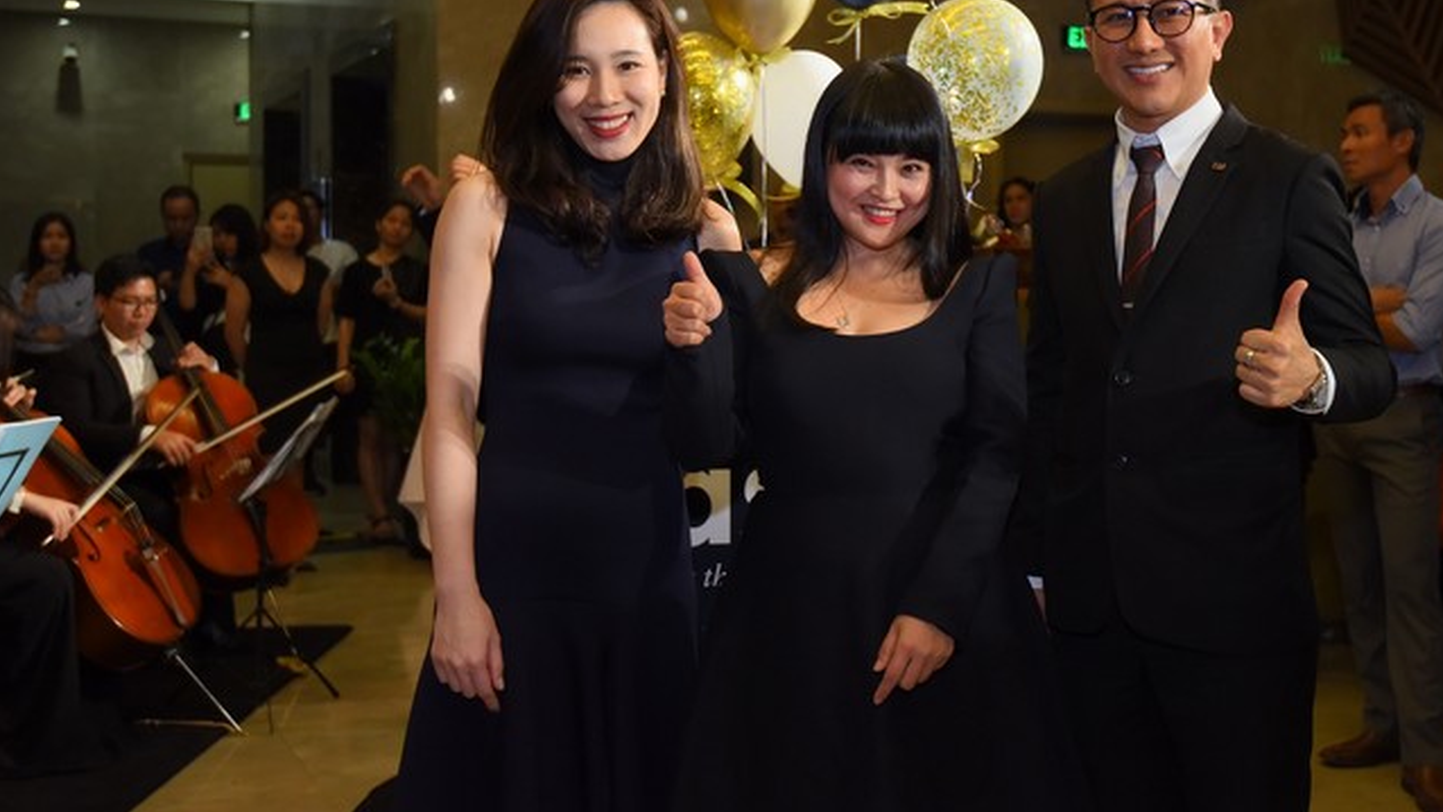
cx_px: 846
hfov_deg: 44.4
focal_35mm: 46
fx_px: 1760
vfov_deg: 25.8
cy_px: 260
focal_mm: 35
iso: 1250
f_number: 4
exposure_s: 1/100
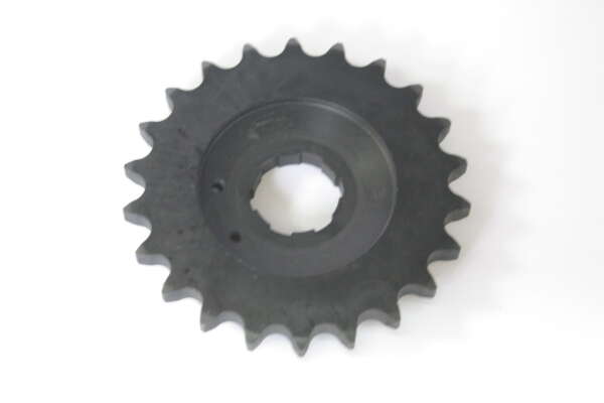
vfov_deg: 13.4
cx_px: 302
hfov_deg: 20.0
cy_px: 202
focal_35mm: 102
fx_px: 1711
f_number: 8
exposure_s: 1/4
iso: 800
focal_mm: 68
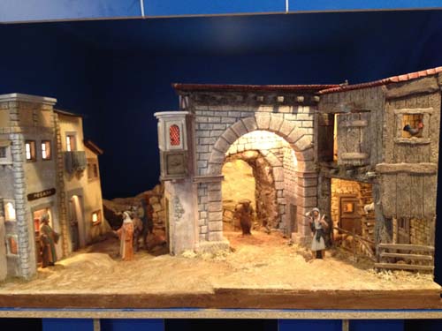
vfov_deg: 40.7
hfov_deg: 52.6
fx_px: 447
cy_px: 166
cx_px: 221
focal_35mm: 35
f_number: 2.4
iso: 400
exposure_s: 1/15
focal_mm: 4.28
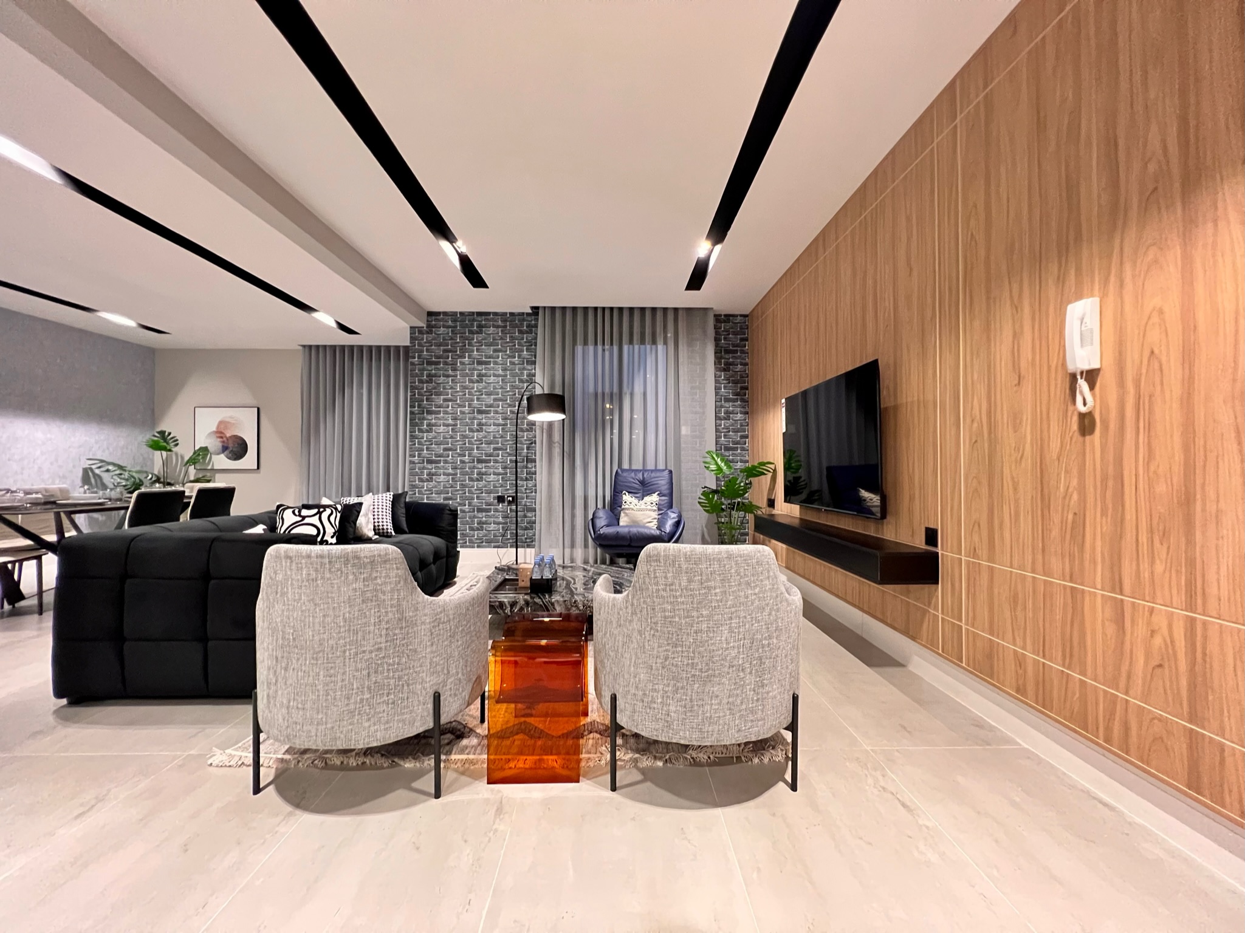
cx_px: 622
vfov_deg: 89.9
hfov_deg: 106.2
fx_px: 467
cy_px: 466
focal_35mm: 13
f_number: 1.8
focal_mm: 1.57
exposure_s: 1/40
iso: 800
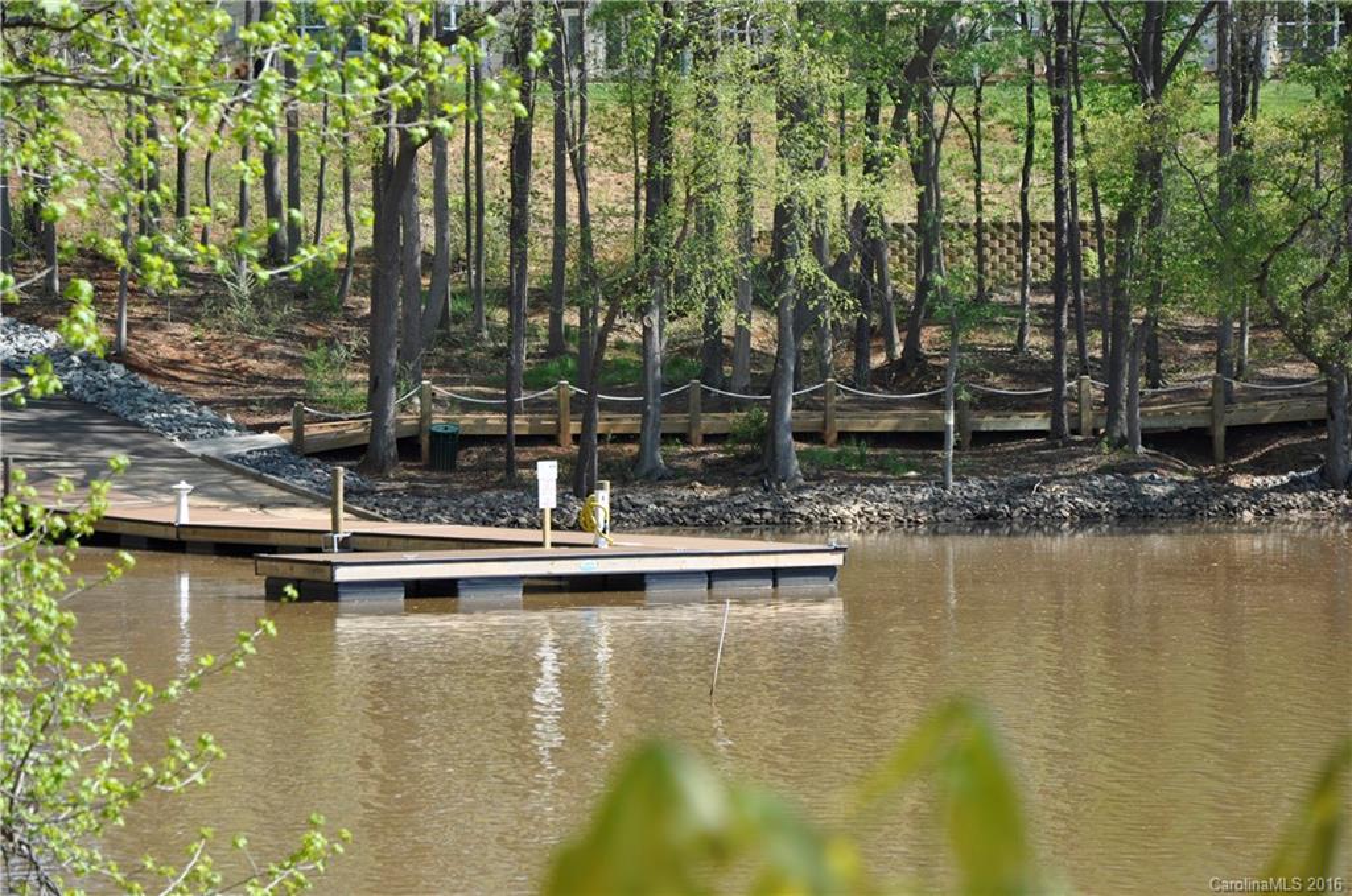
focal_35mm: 158
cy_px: 448
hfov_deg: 13.1
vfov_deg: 8.7
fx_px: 5905
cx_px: 676
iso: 200
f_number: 8
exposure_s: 1/250
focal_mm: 105
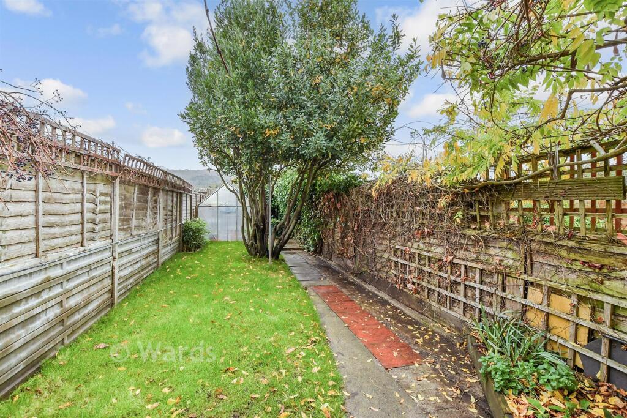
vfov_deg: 77.3
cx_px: 314
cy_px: 209
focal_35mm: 15
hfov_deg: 100.4
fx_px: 261
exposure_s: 1/50
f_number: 8
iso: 320
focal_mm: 10
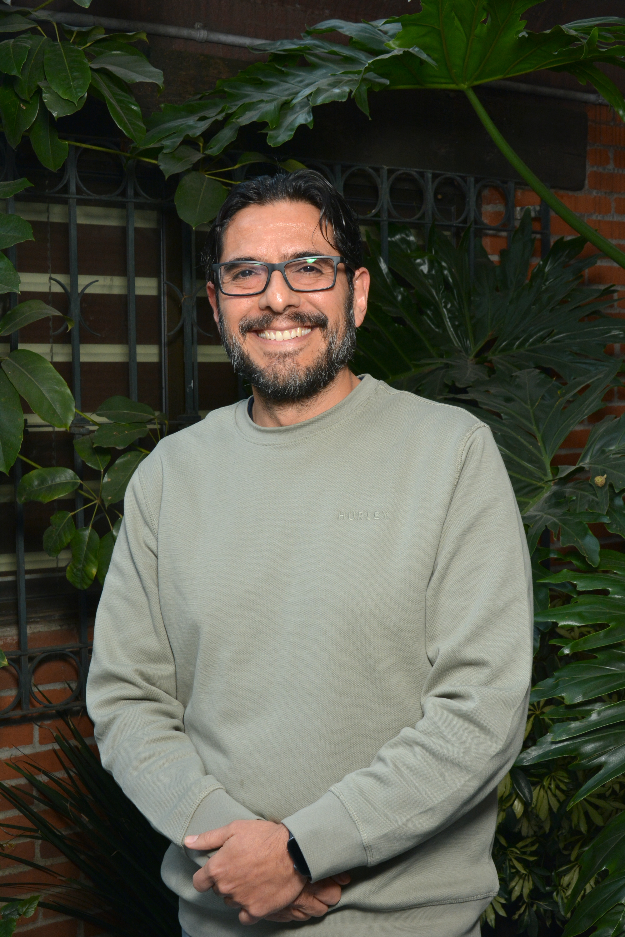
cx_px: 312
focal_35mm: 52
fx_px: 1366
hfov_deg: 25.8
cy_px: 468
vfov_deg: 37.8
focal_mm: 35
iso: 640
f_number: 9
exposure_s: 1/100
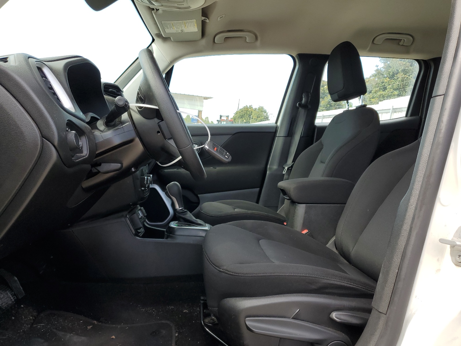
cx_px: 230
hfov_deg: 67.3
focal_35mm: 26
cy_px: 173
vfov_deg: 53.1
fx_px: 346
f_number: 1.5
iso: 50
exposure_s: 1/417
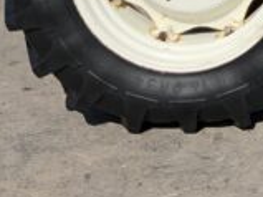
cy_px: -190
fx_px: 888
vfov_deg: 11.5
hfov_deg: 14.7
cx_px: 475
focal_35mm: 117
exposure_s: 1/1848
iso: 16
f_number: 1.8
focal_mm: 3
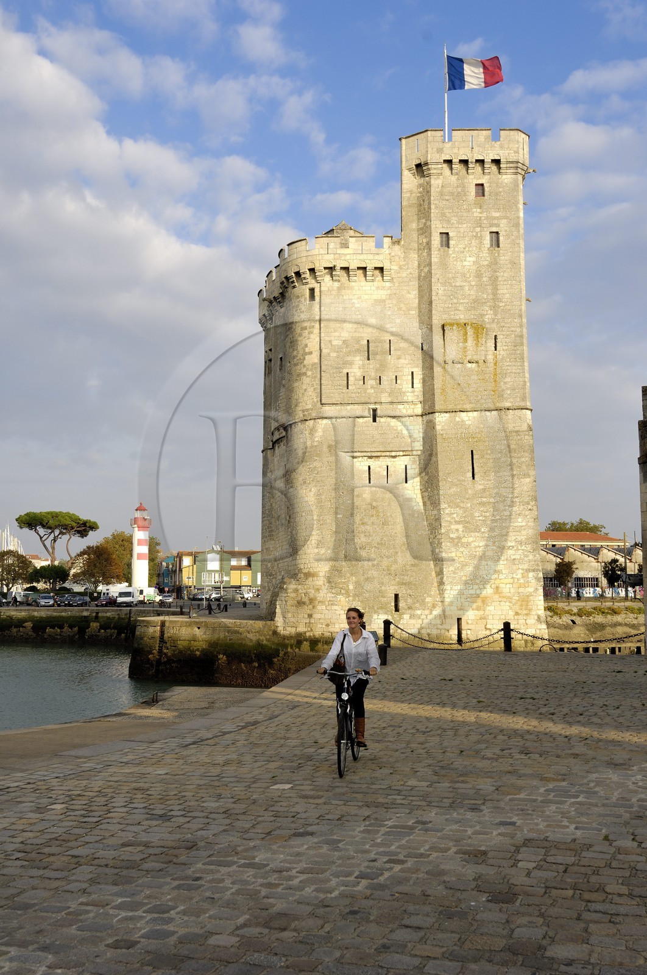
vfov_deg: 57.3
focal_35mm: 33
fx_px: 892
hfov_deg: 39.9
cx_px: 324
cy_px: 488
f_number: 8
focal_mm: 22
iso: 100
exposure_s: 1/160
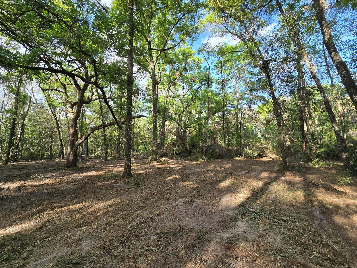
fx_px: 134
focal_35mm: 13
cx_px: 178
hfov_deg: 106.2
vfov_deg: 89.9
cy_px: 134
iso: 50
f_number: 2.2
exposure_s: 1/329
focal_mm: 2.2
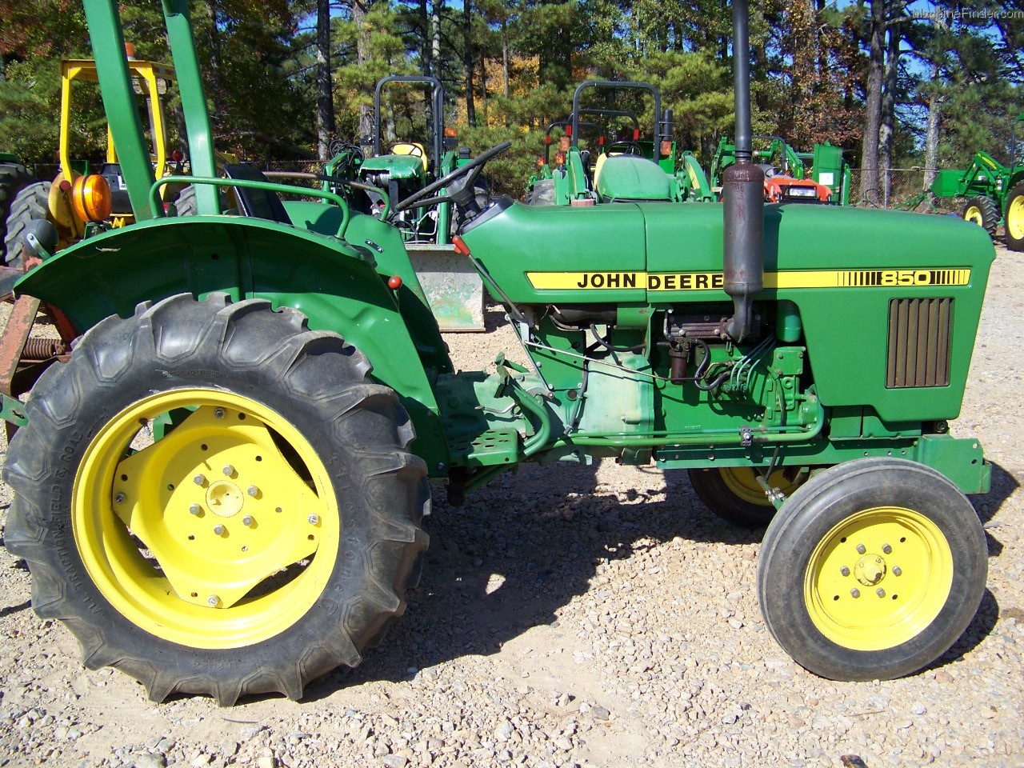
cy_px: 384
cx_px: 512
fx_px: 1065
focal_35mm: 36
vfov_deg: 39.7
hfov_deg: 51.4
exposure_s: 1/640
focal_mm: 5.85
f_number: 2.8
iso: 64
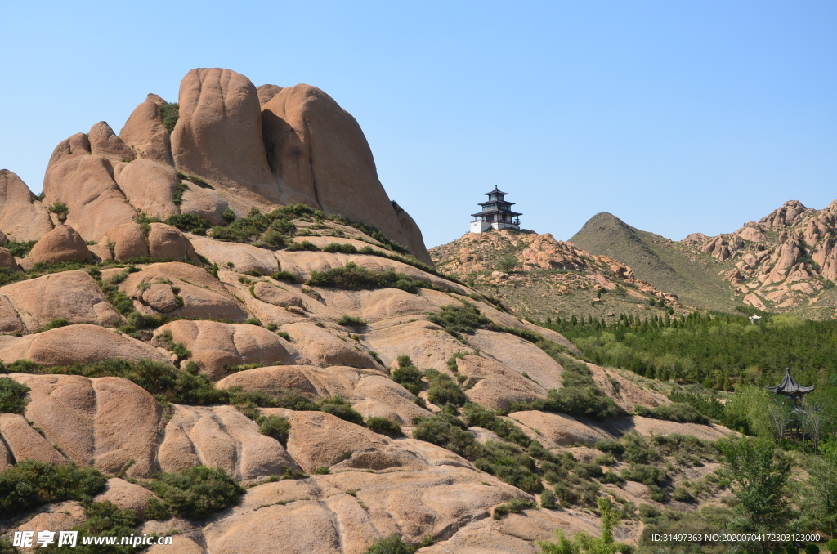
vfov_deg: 31.7
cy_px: 277
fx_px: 974
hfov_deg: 46.5
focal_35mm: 42
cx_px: 418
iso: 200
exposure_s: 1/500
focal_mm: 28
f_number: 8
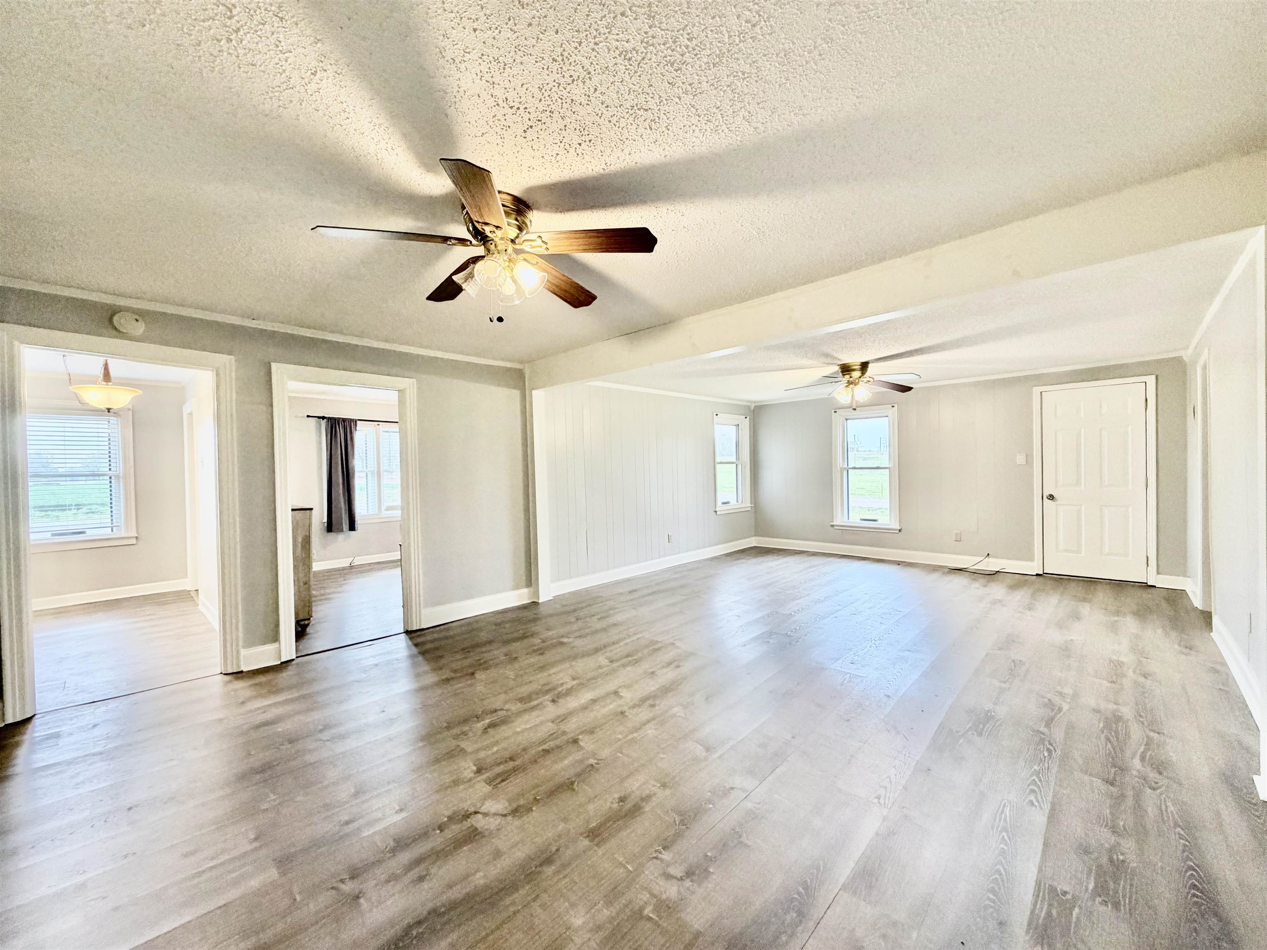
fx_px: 512
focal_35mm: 14
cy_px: 475
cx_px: 634
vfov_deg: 85.7
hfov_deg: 102.1
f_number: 2.2
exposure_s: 1/60
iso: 400
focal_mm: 2.22
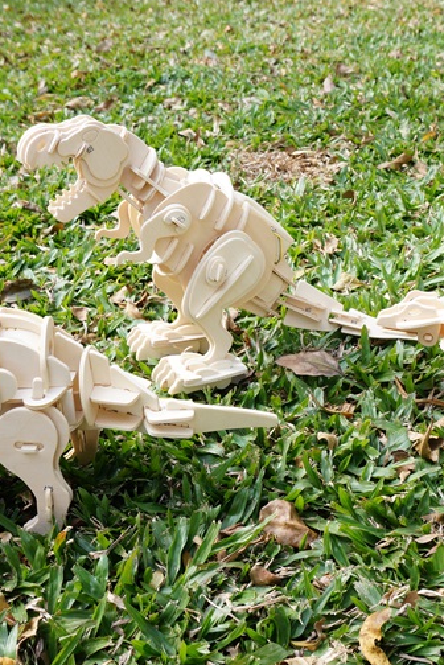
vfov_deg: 45.3
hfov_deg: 31.2
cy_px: 383
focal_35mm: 43
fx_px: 794
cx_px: 248
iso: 200
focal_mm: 16
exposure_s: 1/100
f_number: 8
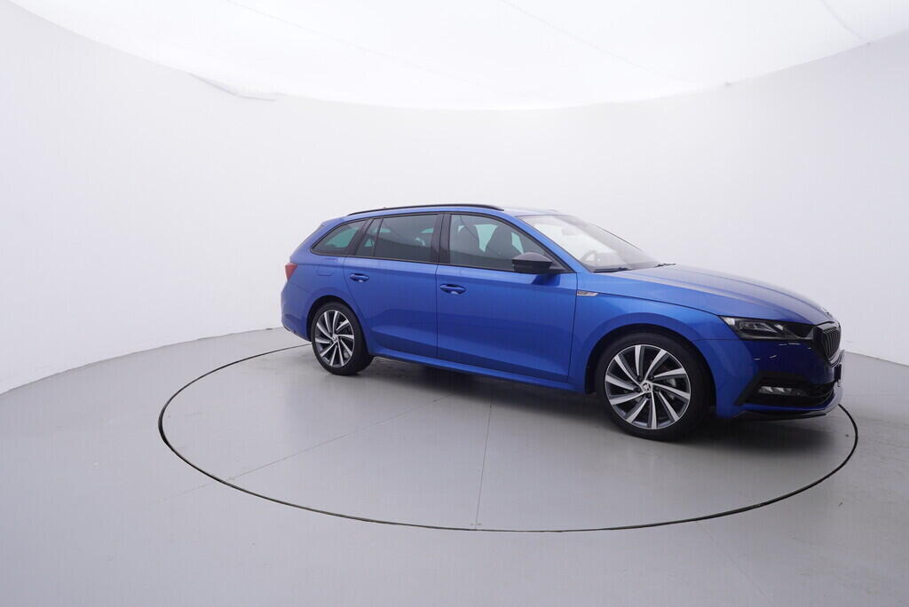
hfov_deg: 77.3
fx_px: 568
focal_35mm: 22
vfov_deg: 56.2
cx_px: 454
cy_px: 304
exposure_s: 1/80
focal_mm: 15
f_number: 5
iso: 200
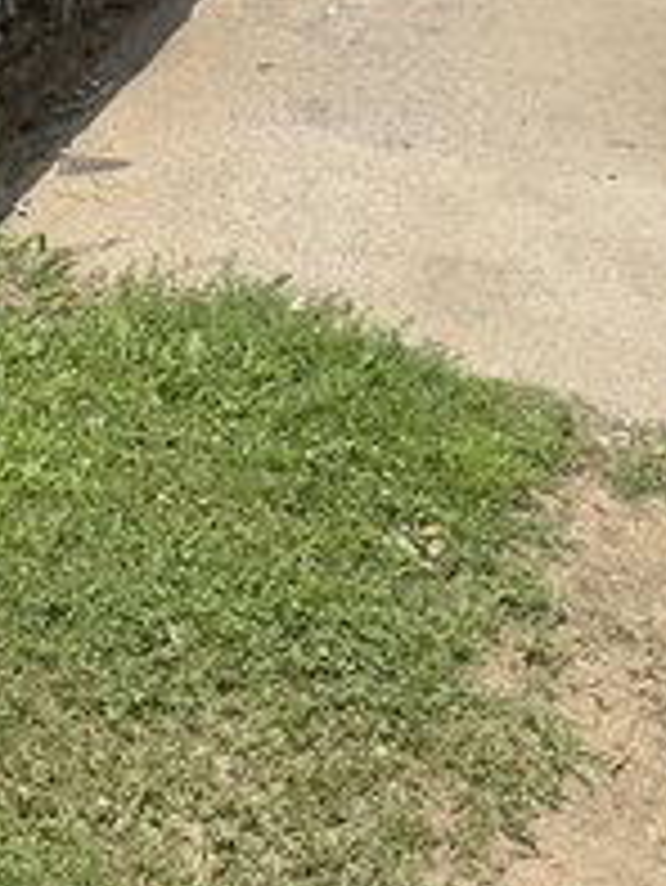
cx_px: -27
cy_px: -79
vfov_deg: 27.4
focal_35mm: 65
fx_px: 1666
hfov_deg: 21.7
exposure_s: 1/3425
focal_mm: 6.76
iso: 80
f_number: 1.78
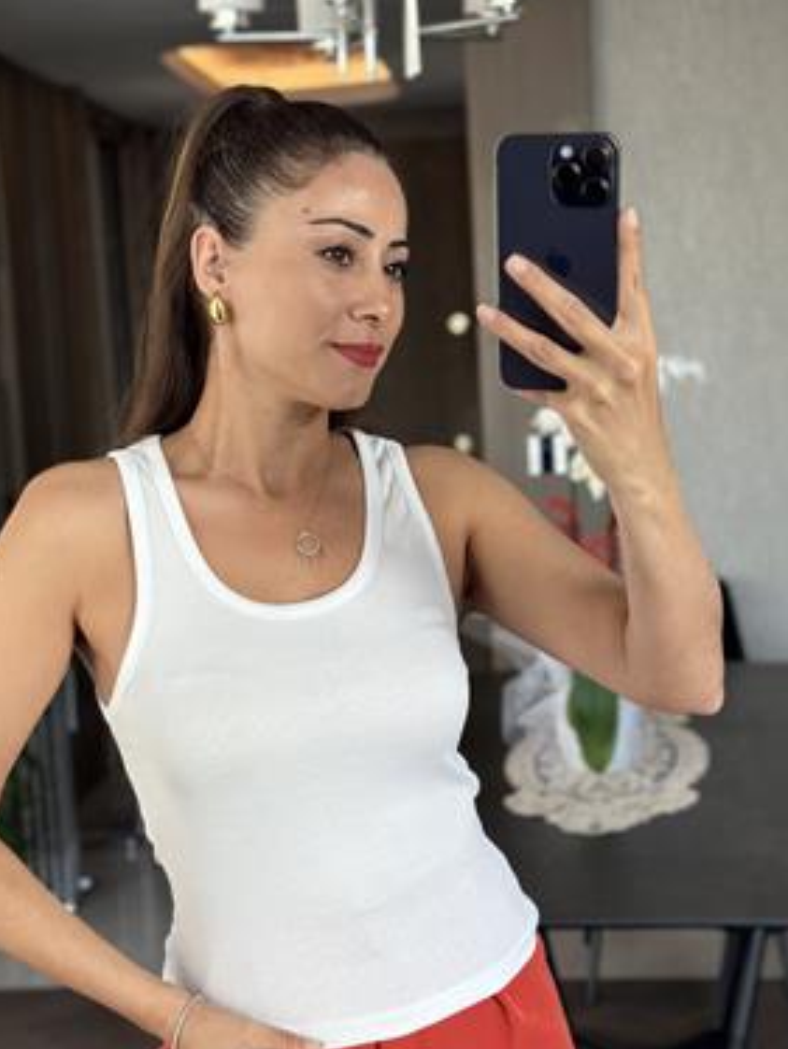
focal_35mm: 65
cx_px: 337
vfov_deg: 29.8
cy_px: 595
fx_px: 1971
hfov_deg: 22.6
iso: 125
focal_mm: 6.86
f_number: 1.78
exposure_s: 1/75
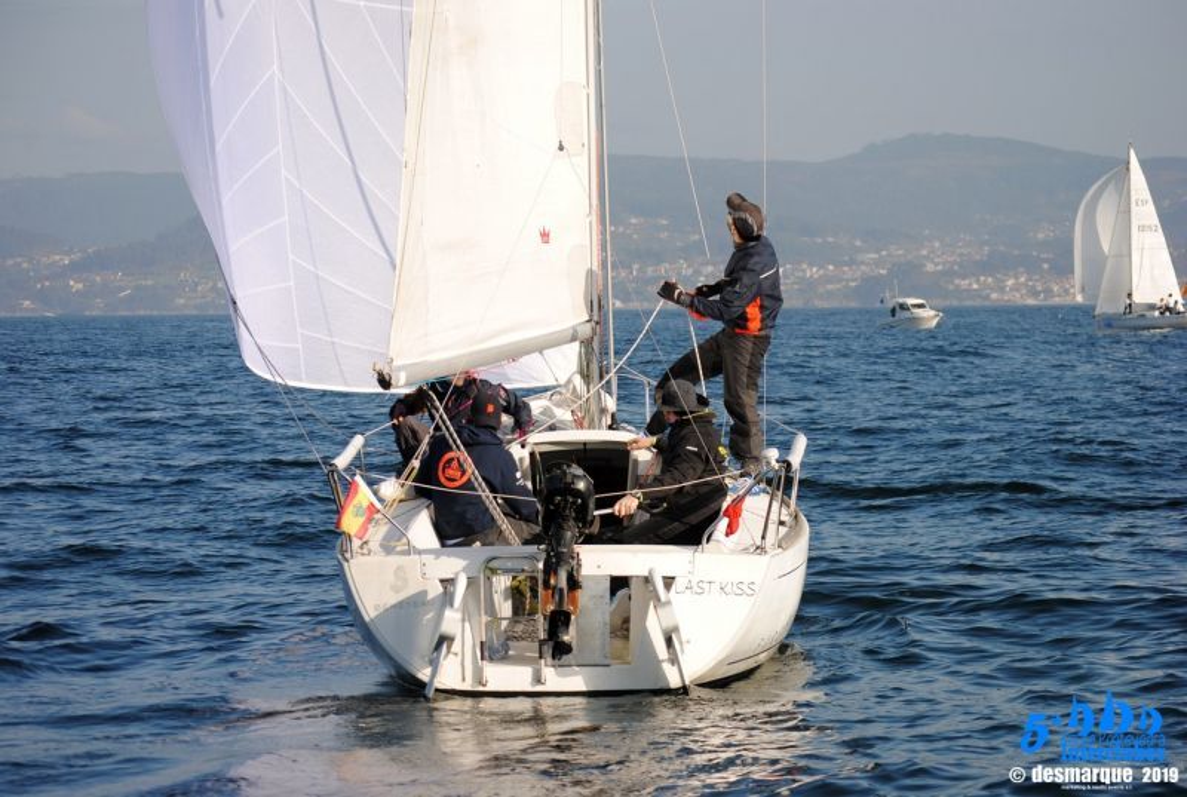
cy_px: 398
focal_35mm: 108
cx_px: 594
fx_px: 3568
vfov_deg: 12.7
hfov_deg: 18.9
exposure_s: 1/500
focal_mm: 72
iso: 100
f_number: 5.6
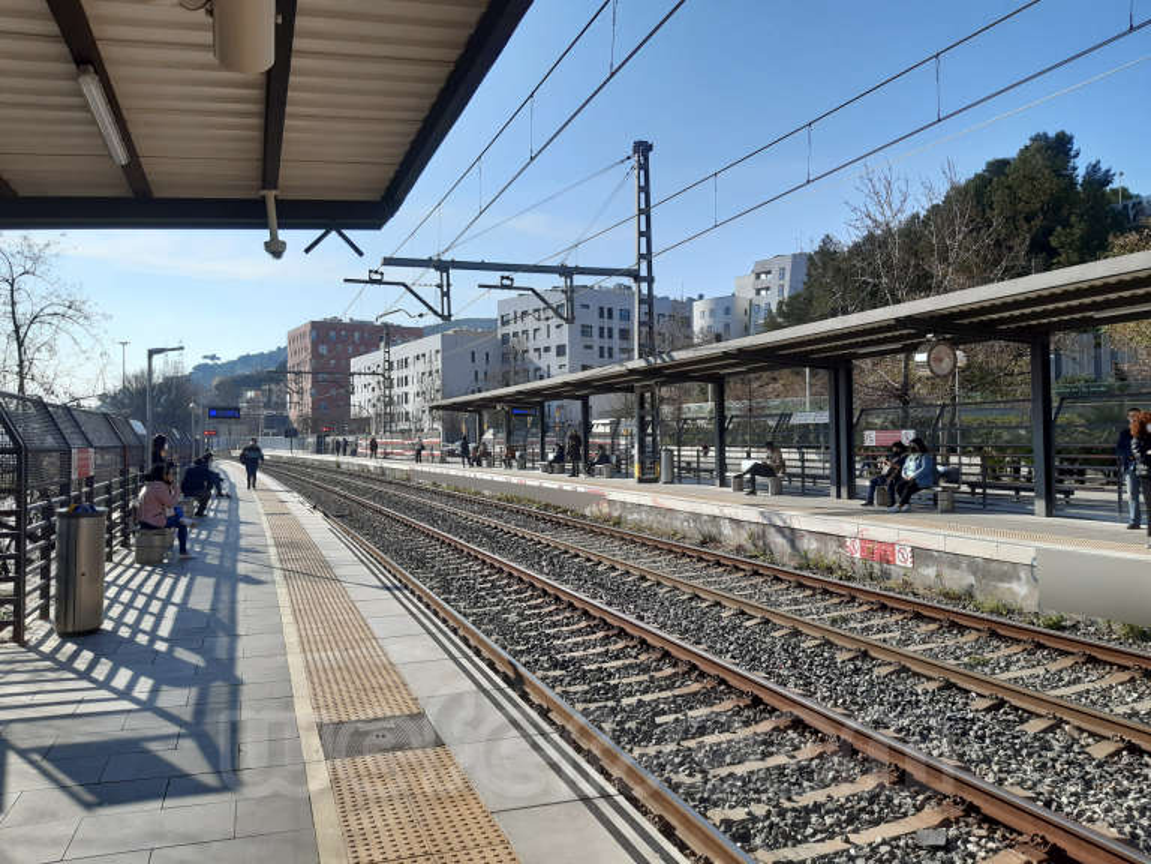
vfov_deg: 53.1
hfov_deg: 67.3
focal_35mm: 26
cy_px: 432
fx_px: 865
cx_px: 576
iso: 40
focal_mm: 3.92
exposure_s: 1/2370
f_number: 1.7
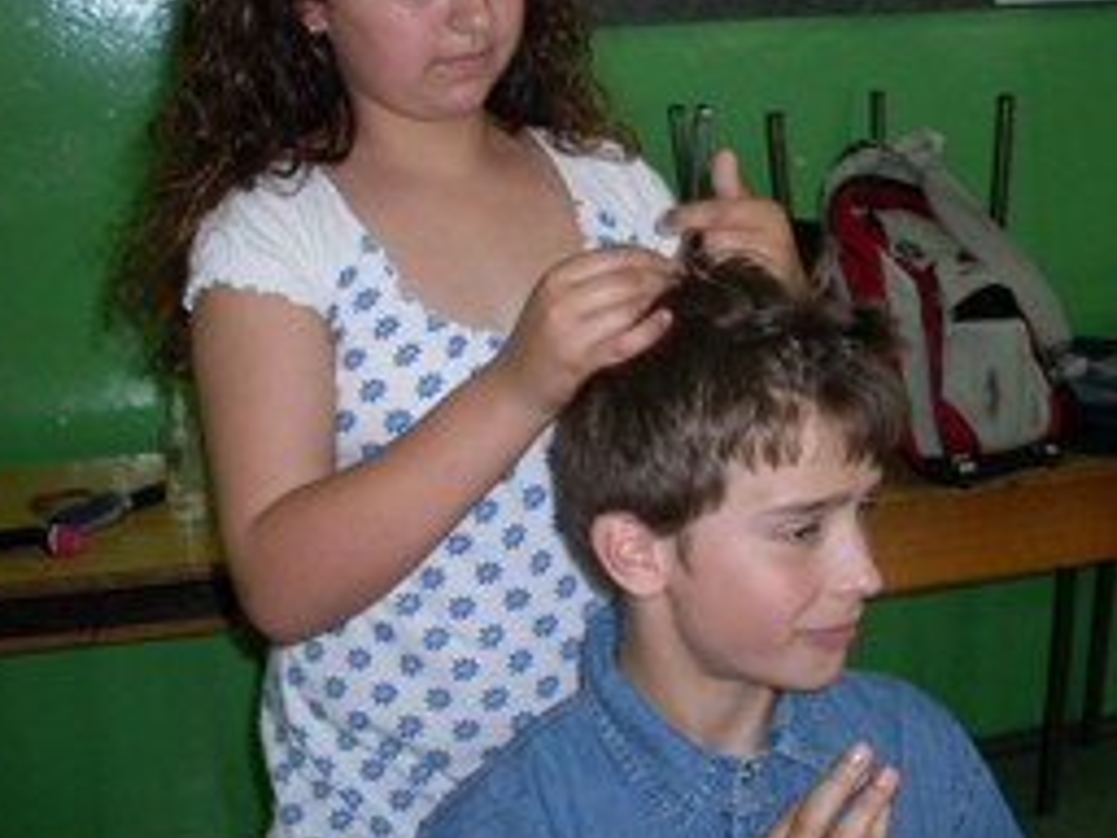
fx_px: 1678
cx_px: 628
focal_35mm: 52
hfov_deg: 36.8
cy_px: 282
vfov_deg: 27.9
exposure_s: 1/45
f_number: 2.8
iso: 100
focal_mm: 6.3
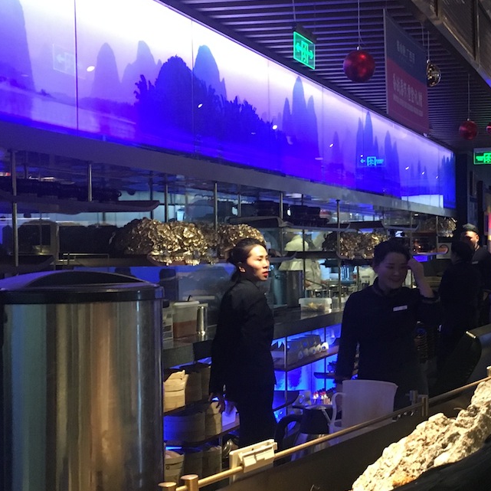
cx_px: 411
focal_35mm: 64
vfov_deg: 26.9
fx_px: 1027
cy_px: 270
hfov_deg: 26.3
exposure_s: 1/33
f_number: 2.2
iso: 250
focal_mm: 4.15
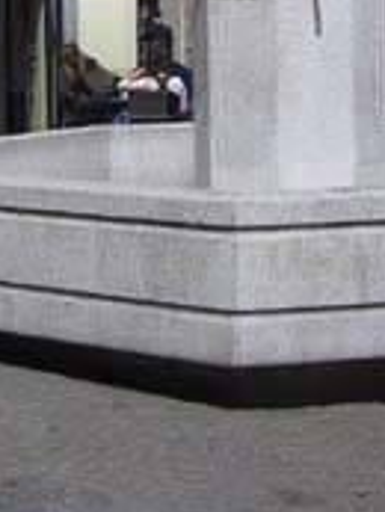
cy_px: -3
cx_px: 130
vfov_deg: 21.0
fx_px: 1333
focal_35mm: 90
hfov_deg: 16.4
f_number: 4.8
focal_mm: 8
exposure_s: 1/640
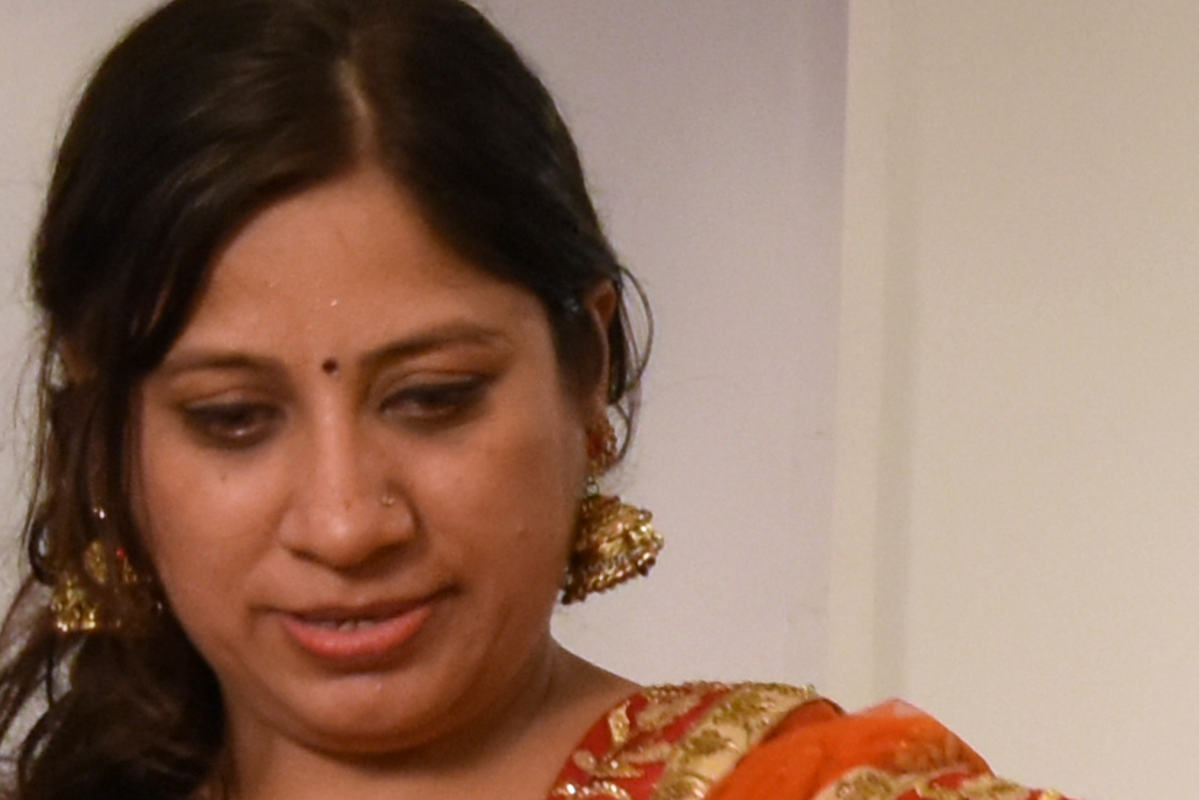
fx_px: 7228
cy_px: 1480
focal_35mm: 217
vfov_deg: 6.2
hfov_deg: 9.4
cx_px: 1283
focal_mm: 20
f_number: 3.5
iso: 1000
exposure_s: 1/60
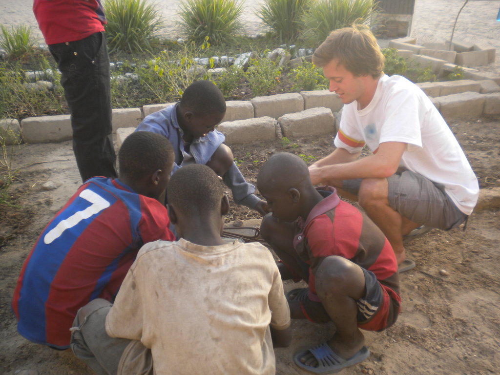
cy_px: 188
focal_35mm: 35
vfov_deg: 40.7
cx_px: 250
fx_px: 506
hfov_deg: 52.6
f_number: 3.1
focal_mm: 6.3
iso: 80
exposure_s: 1/81
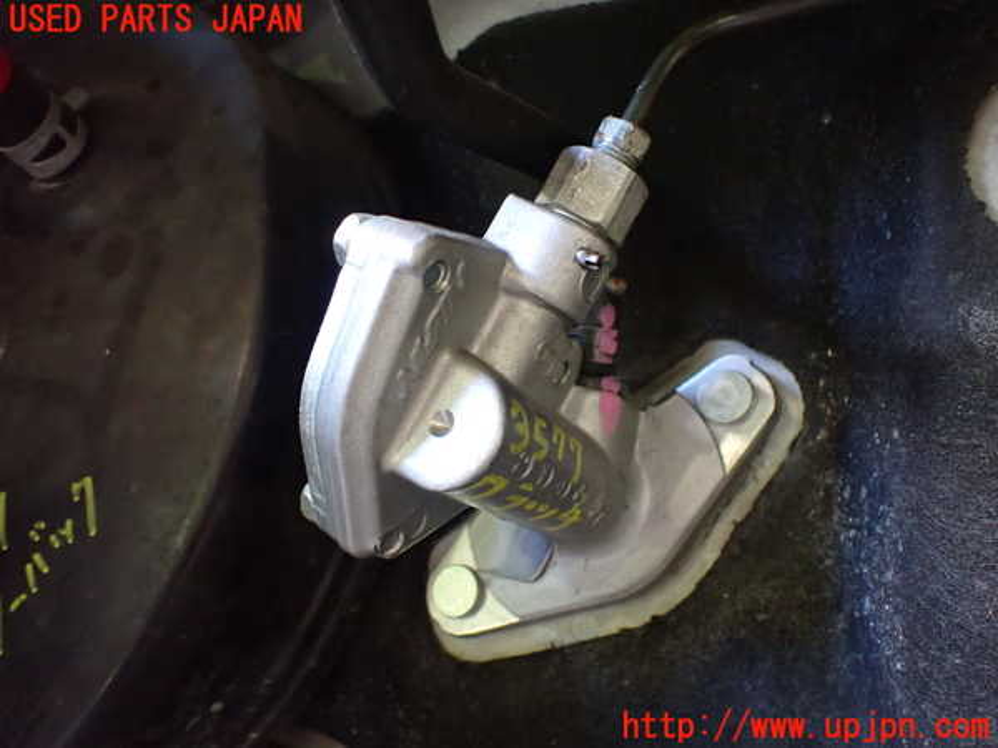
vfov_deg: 46.8
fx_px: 865
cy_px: 374
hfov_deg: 60.0
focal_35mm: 30
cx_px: 499
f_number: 2.3
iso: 1000
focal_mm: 5.4
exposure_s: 1/30
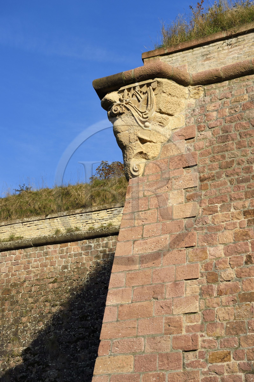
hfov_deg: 19.4
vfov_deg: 28.9
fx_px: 742
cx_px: 127
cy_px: 191
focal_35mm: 70
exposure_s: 1/500
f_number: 10
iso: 200
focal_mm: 70
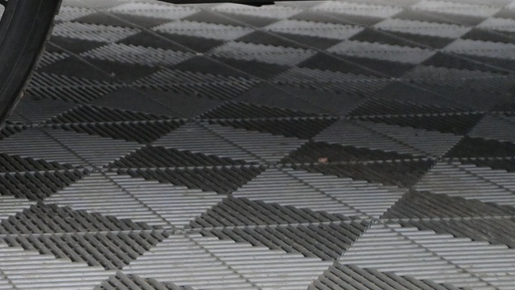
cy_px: -92
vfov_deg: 11.5
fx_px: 1397
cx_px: -229
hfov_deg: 18.7
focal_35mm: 102
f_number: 4.5
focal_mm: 22.5
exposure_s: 1/80
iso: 2500
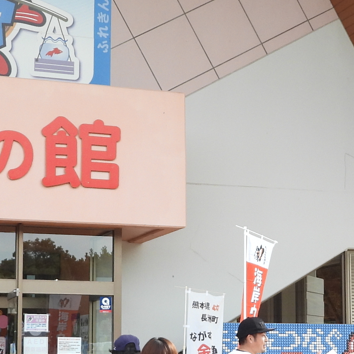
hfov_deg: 19.1
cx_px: 216
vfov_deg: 19.0
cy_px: 240
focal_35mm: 91
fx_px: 1053
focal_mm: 4.3
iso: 100
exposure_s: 1/320
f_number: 2.8
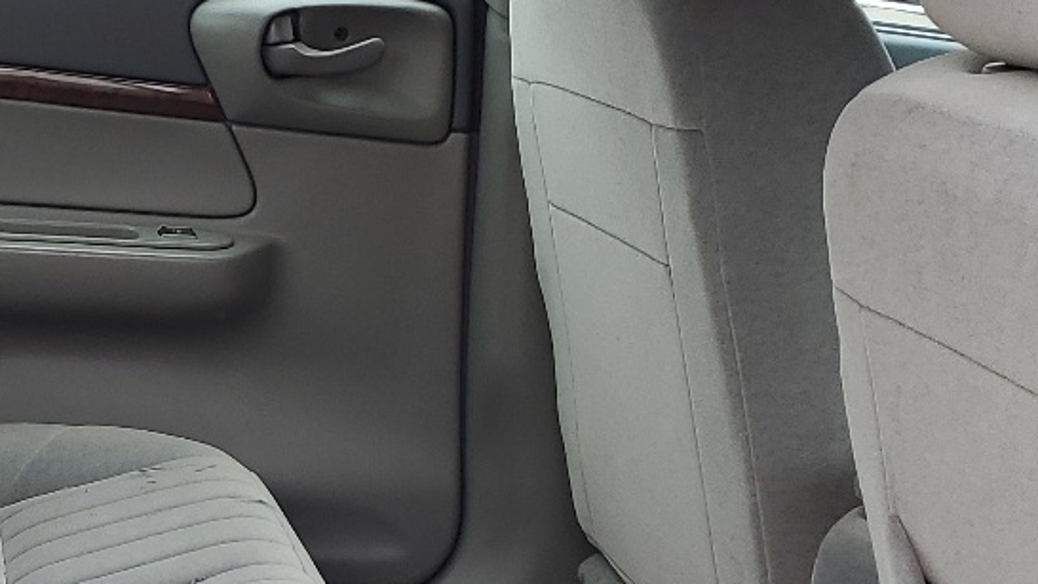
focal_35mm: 83
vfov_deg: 14.5
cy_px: 411
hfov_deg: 25.2
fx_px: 2284
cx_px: 219
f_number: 1.5
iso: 50
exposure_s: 1/227
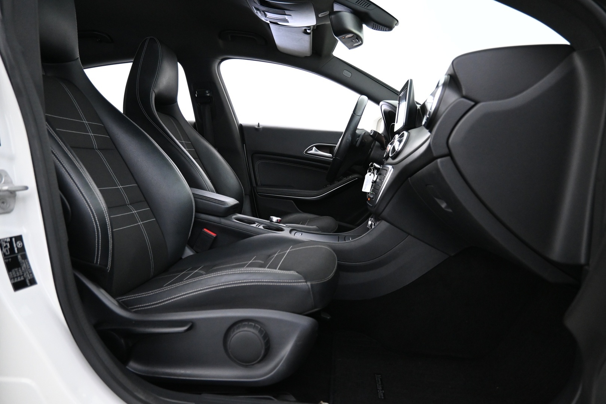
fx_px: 404
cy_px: 202
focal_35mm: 24
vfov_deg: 53.1
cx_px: 303
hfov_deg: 73.7
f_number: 3.5
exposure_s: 1/25
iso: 2800
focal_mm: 16
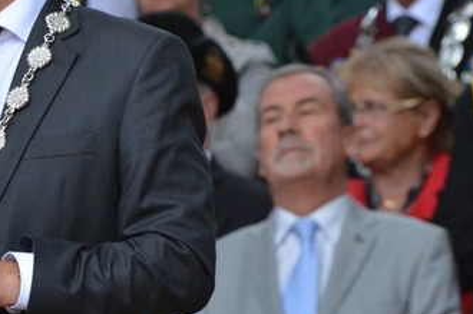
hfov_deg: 3.2
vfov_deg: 2.1
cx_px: 1
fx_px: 8462
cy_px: 27
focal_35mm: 645
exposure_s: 1/200
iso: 1600
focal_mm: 200
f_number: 5.6
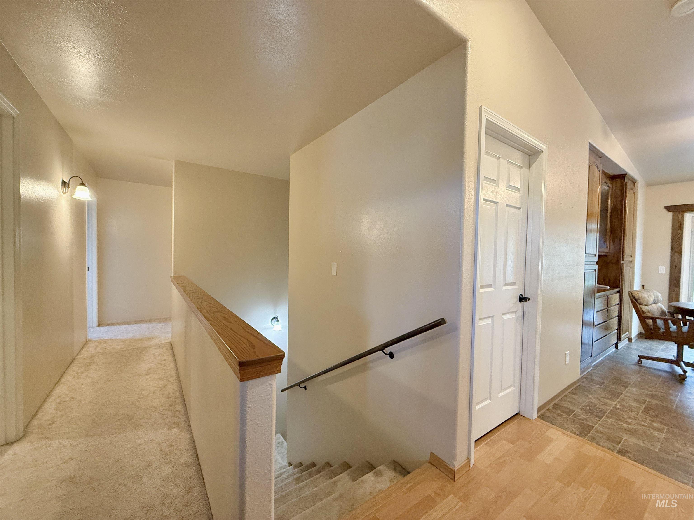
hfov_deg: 102.1
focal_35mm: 14
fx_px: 281
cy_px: 260
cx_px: 347
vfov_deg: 85.7
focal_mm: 2.22
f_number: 2.2
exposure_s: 1/60
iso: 500
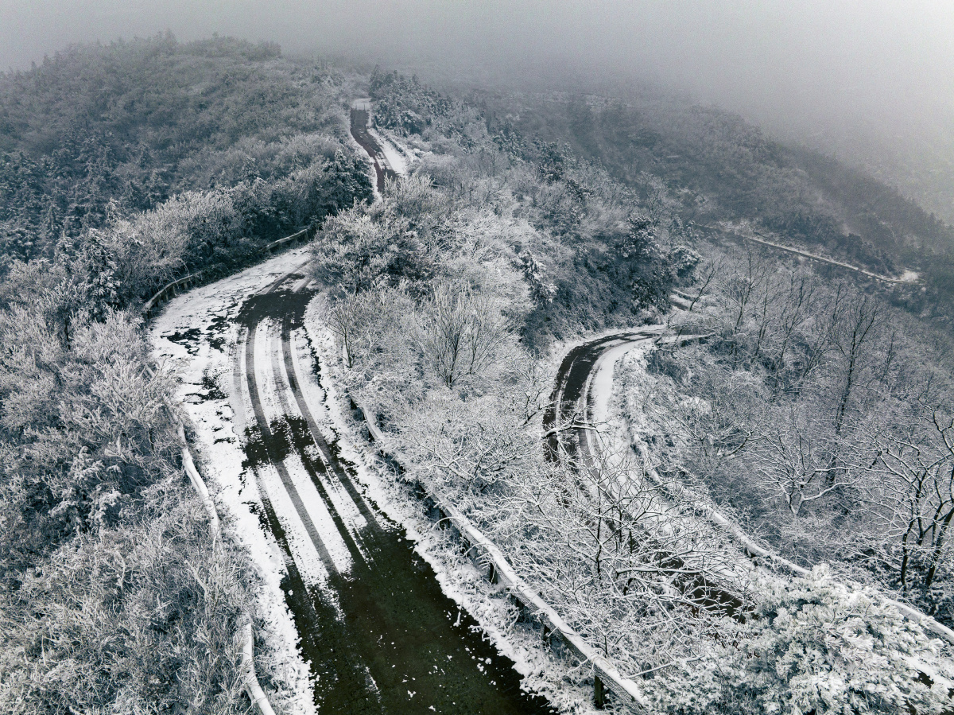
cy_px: 358
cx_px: 477
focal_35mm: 24
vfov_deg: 56.8
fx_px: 661
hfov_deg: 71.6
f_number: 8
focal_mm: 12.29
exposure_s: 1/240
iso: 100
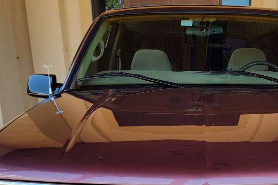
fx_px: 409
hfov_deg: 36.7
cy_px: 190
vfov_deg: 24.3
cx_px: 204
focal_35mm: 53
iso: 20
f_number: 1.8
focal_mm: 6.7
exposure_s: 1/120
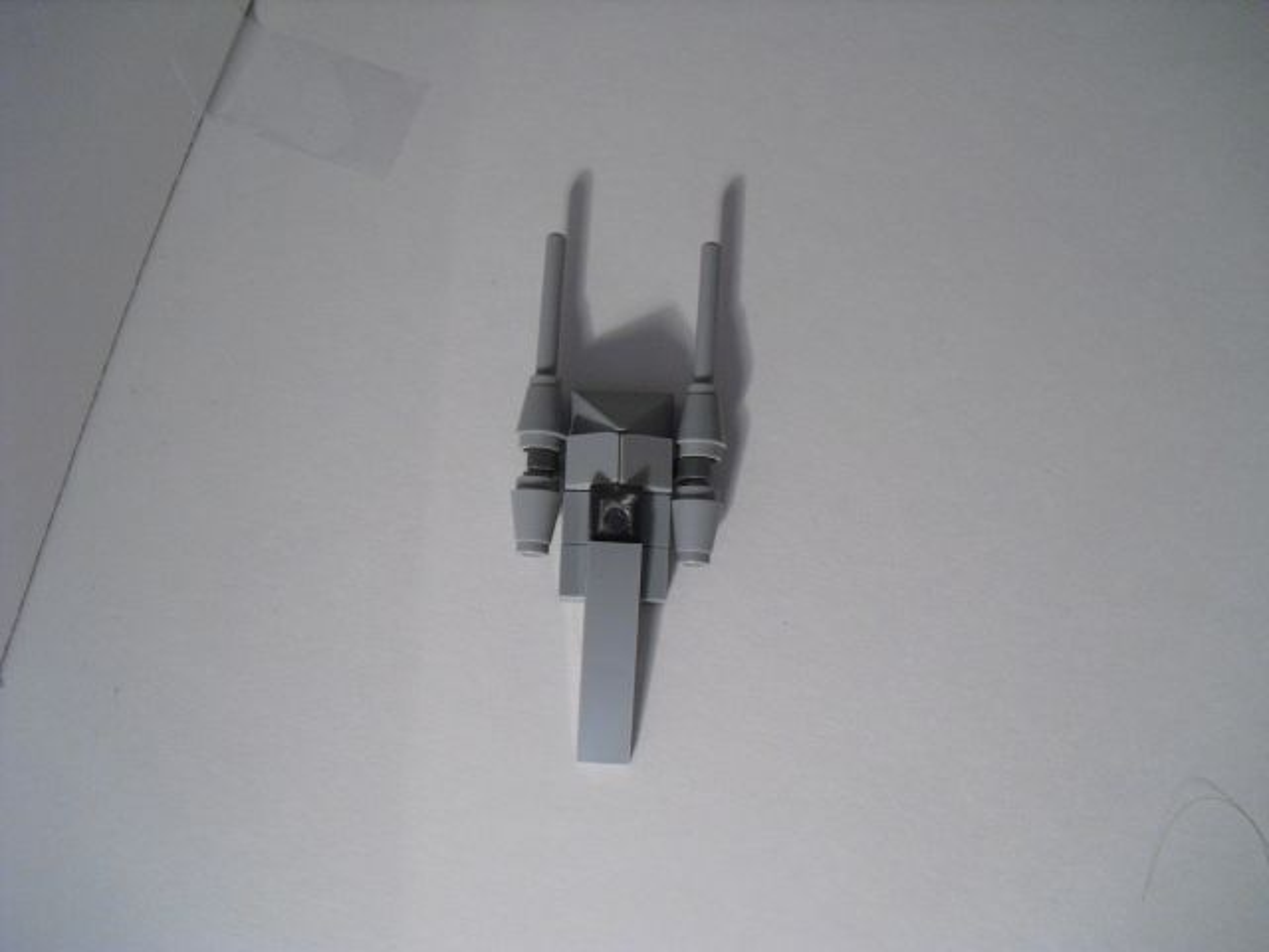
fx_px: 1320
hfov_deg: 51.4
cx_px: 634
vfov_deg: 39.7
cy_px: 476
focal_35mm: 36
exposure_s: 1/80
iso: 400
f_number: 3.1
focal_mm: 6.3
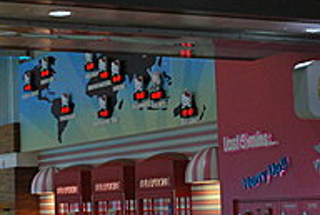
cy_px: 110
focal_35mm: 113
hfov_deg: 18.0
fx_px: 1009
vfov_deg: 12.2
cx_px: 105
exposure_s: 1/50
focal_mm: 29
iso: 400
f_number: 7.1
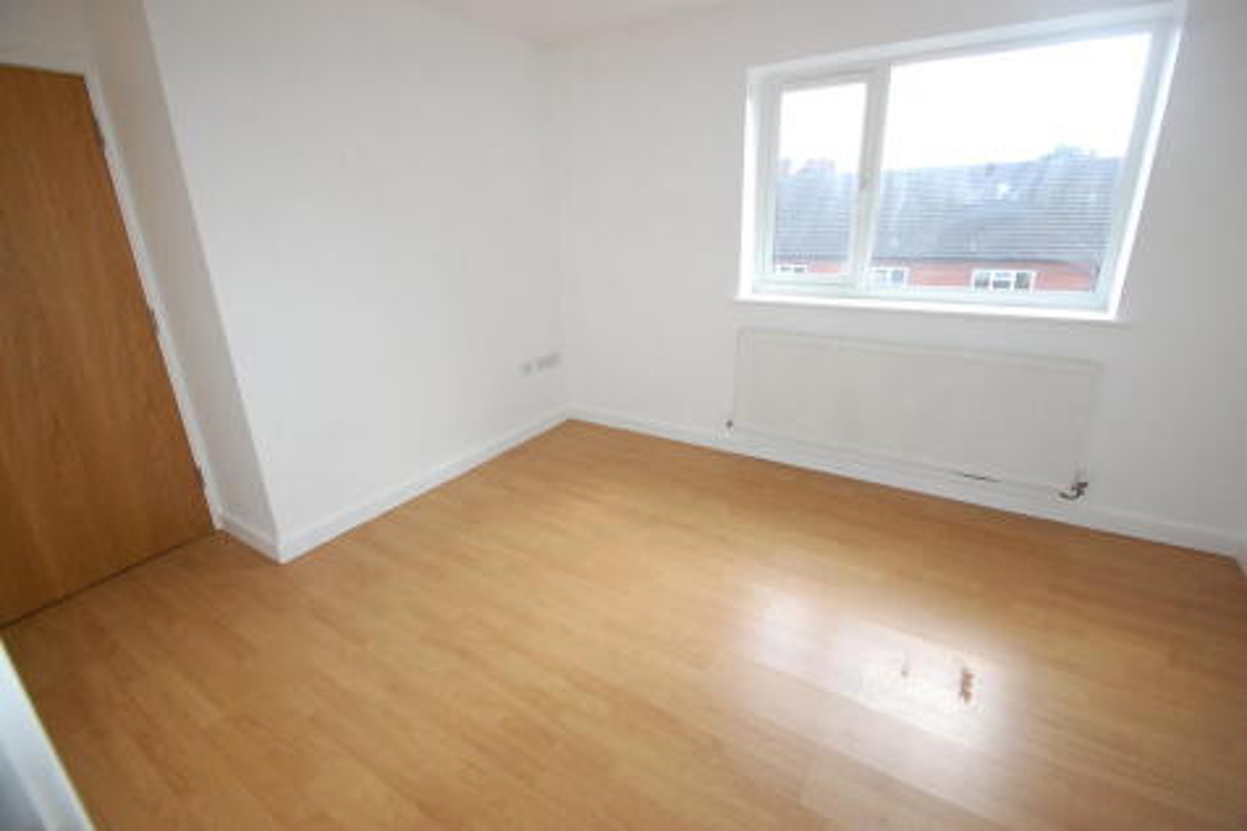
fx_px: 519
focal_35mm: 15
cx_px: 624
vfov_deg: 77.3
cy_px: 416
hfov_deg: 100.4
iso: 1600
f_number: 5
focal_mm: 10
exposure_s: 1/500
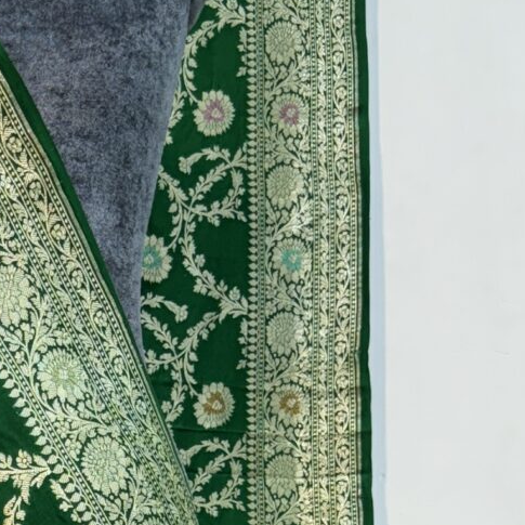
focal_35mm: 112
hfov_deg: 14.4
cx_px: -293
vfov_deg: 14.7
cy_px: 732
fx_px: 1922
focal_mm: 6.76
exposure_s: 1/100
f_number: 1.78
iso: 64
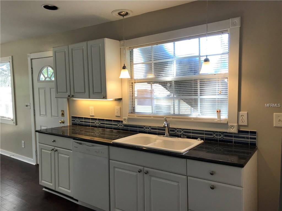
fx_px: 228
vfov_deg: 49.7
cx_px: 141
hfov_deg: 63.4
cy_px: 106
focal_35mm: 28
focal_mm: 3.99
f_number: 1.8
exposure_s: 1/60
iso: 32
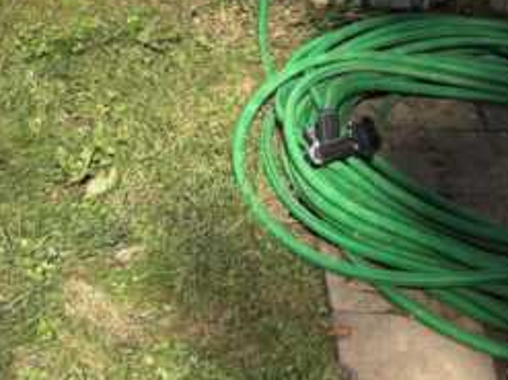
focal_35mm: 108
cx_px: -4
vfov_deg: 12.1
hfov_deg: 17.8
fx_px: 1584
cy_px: -388
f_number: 1.6
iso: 50
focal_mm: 5.96
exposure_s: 1/6329
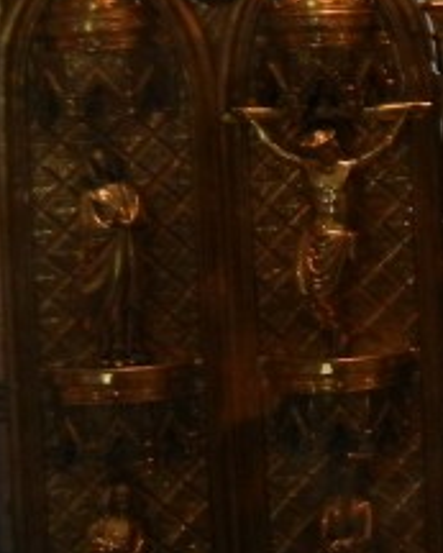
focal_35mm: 139
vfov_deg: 13.8
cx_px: 1035
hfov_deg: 9.9
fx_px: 2276
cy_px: 125
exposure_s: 1/36.4
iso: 400
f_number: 3.5
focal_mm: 5.4
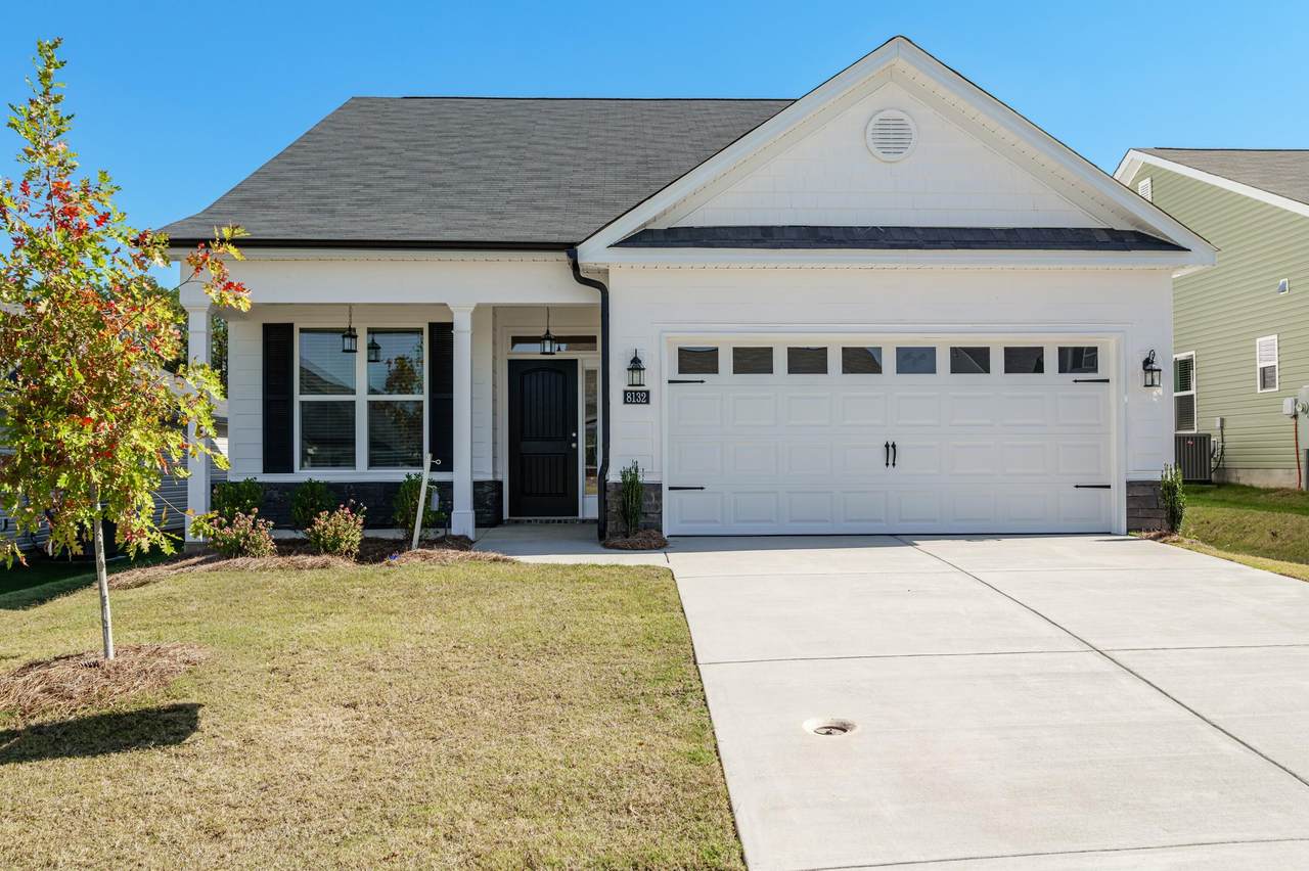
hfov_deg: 58.7
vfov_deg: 41.1
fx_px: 1163
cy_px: 436
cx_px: 654
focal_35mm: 32
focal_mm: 32
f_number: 8
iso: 400
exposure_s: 1/1000
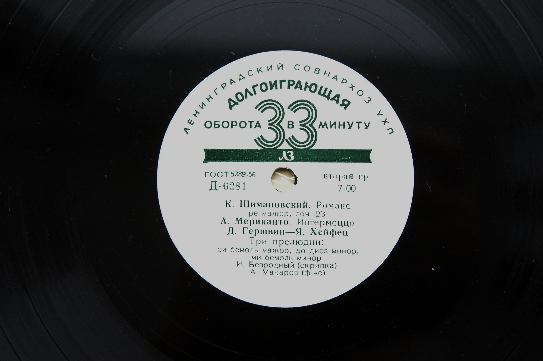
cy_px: 180
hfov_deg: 37.9
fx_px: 791
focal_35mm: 52
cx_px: 272
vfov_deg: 25.7
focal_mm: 35
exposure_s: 1/50
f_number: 3.5
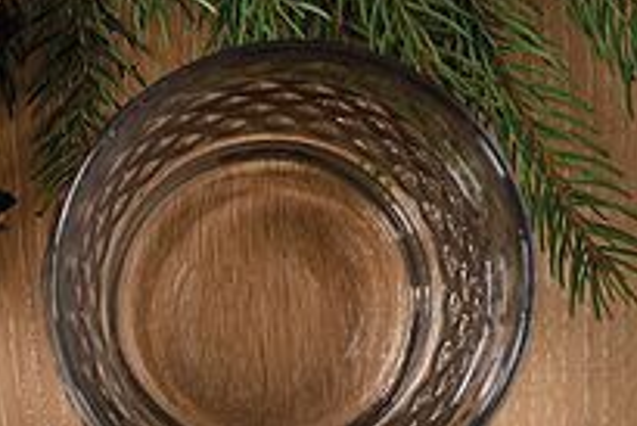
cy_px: 833
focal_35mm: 359
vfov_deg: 3.8
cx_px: -545
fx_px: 6357
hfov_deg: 5.6
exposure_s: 1/15
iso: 100
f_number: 8
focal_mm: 85
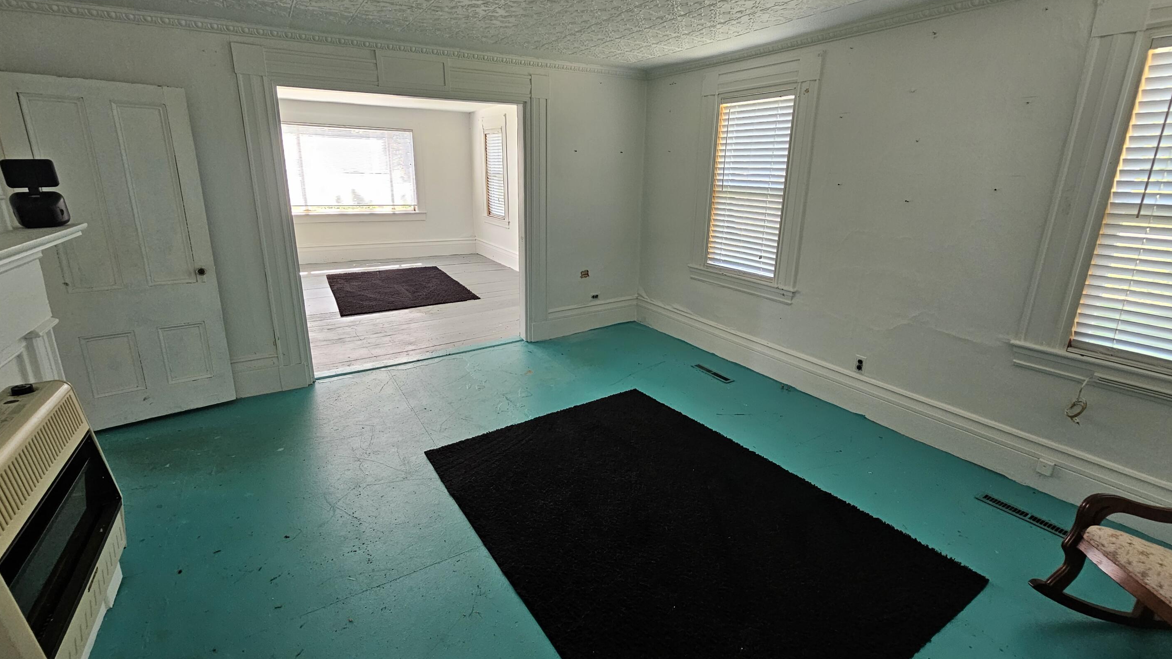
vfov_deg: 70.4
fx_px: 466
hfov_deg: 103.0
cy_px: 300
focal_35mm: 15
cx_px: 589
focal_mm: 2.2
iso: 200
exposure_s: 1/100
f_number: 2.2
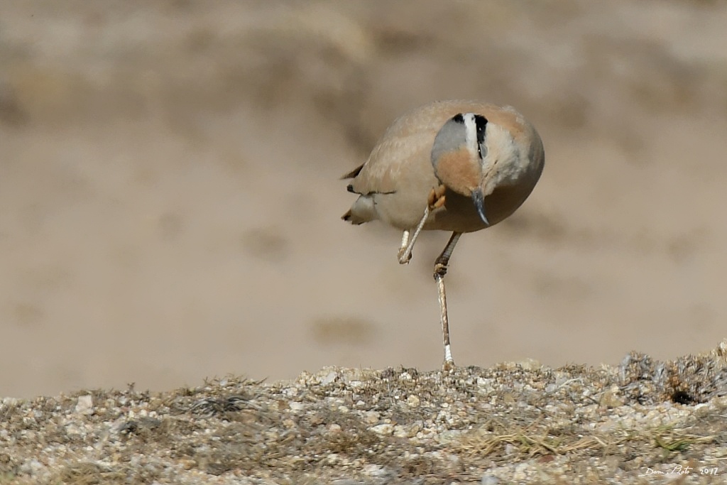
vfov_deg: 1.8
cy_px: 242
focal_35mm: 750
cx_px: 364
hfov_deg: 2.7
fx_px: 15147
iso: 180
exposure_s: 1/1000
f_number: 8
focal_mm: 500
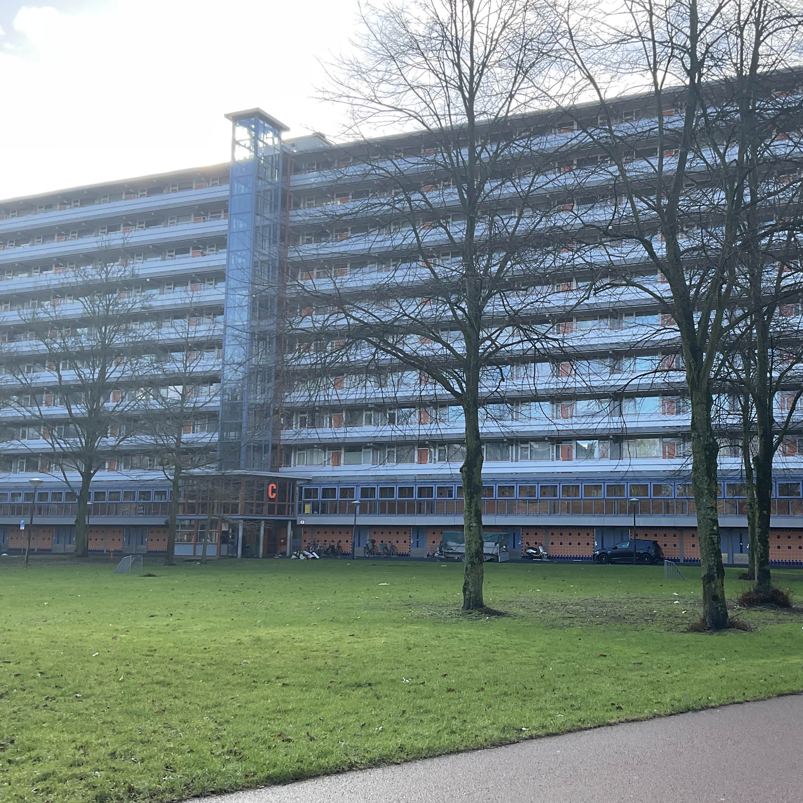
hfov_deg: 43.4
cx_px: 517
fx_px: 997
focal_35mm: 38
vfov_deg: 43.9
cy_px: 414
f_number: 1.8
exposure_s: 1/383
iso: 16
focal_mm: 3
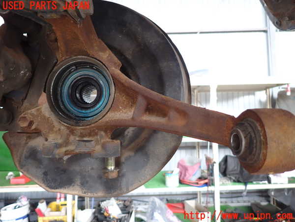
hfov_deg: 69.4
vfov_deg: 54.9
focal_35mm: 25
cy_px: 111
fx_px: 213
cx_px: 148
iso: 200
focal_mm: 4.5
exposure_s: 1/60
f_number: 2
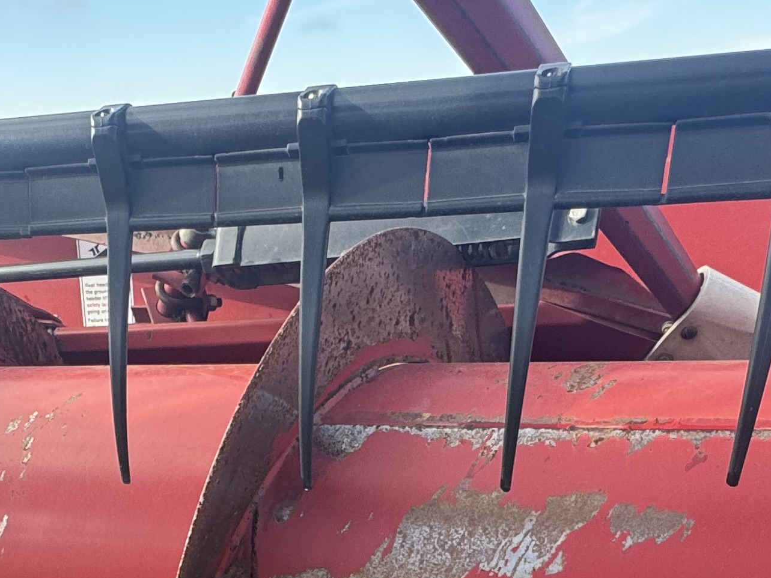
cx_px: 245
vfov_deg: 25.2
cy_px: 860
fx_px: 980
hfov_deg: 42.3
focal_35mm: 44
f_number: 2.2
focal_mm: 2.22
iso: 40
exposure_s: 1/115
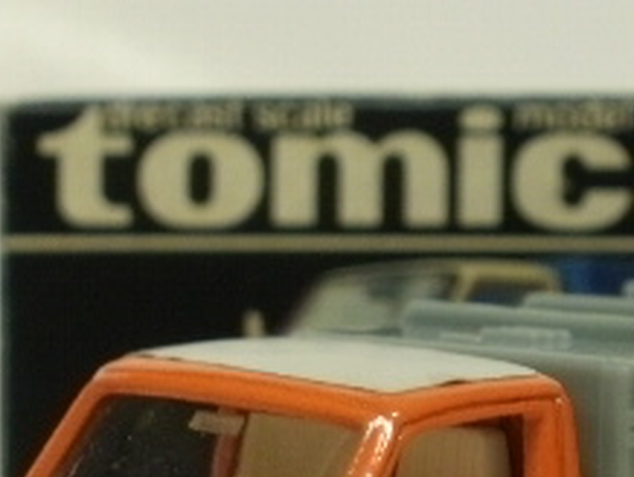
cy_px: 512
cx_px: 480
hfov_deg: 15.2
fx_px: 2365
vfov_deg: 11.4
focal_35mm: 129
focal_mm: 7.7
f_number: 4
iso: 125
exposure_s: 1/10
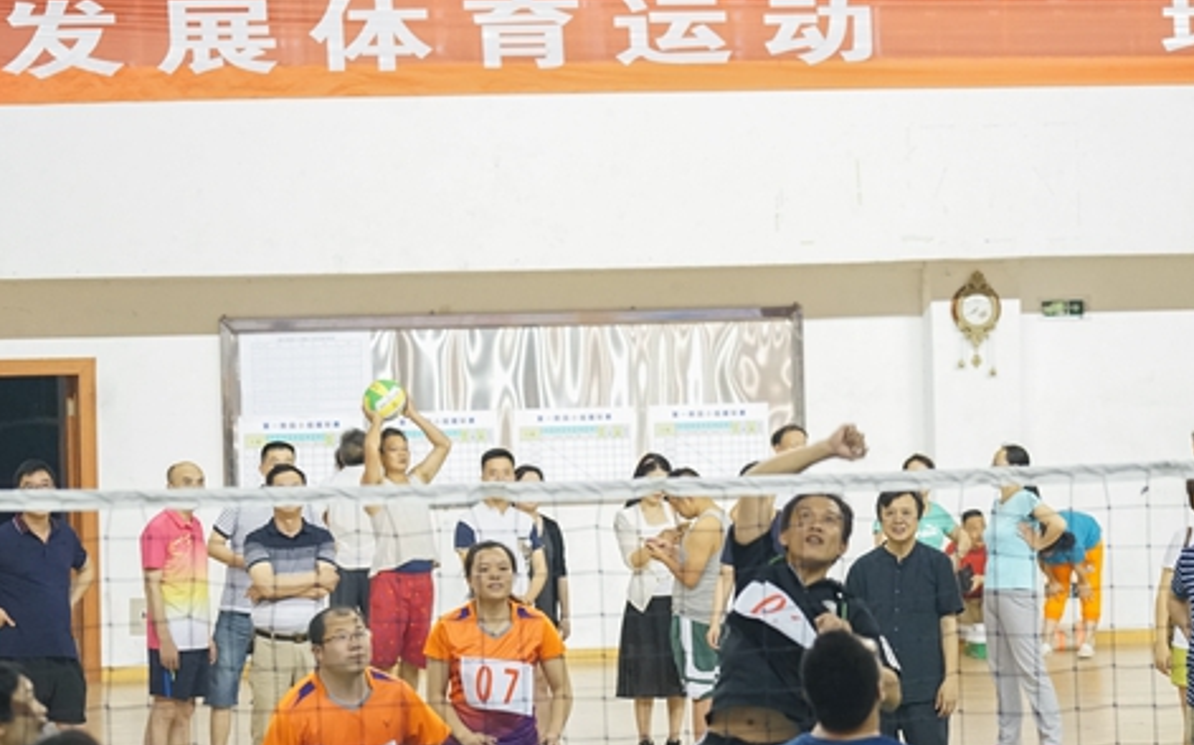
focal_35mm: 152
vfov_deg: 8.6
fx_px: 4944
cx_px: 674
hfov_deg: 13.8
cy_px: 407
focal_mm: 117
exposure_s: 1/320
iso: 6400
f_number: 4
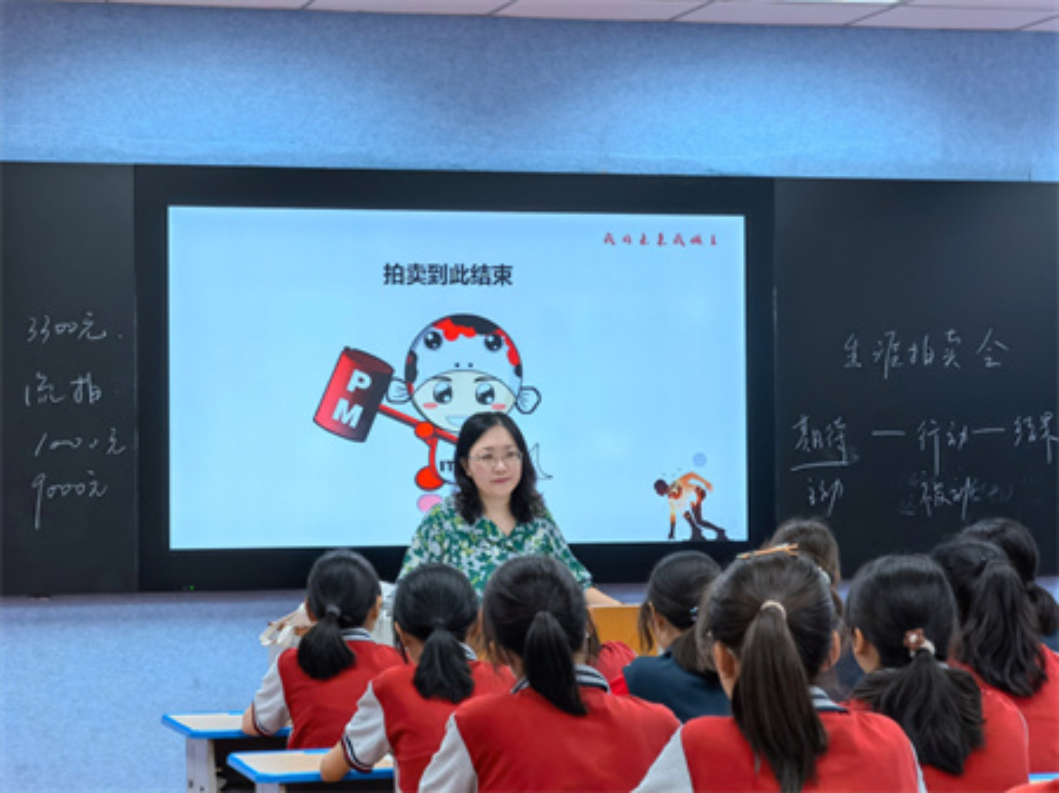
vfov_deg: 15.5
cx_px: 530
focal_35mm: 95
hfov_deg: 20.7
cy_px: 396
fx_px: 2905
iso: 160
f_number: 3.5
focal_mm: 16.85
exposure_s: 1/49.7
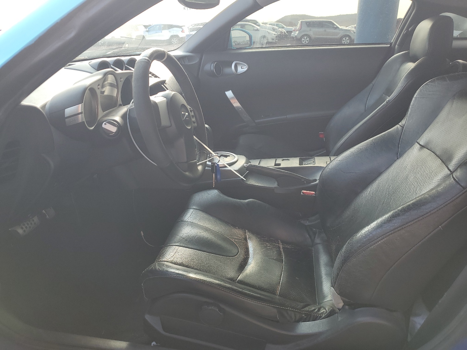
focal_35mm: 26
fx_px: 351
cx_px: 234
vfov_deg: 53.1
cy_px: 175
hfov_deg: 67.3
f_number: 1.5
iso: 50
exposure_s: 1/286
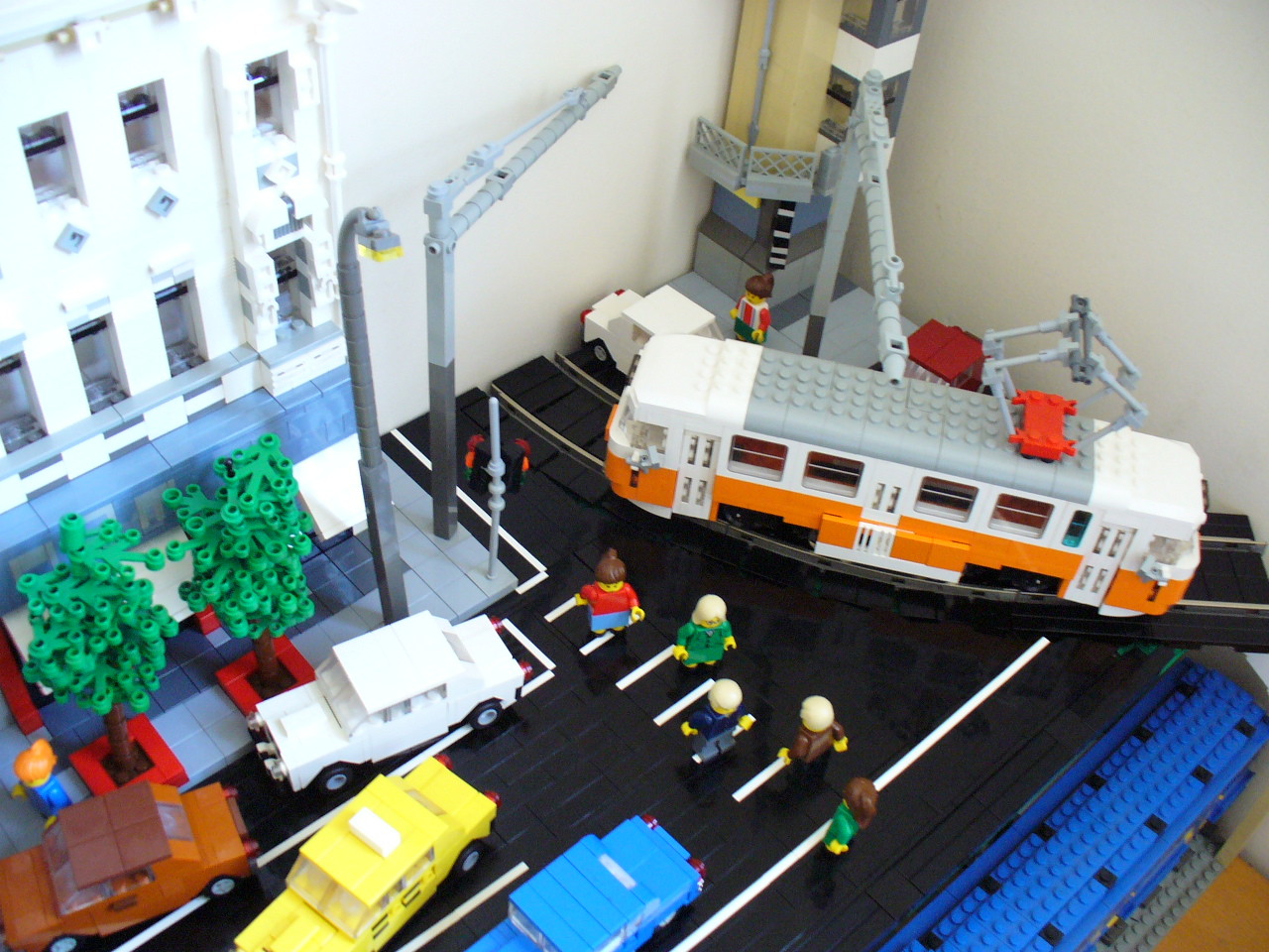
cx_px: 634
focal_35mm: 37
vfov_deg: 38.7
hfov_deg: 50.1
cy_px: 476
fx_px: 1356
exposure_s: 1/8
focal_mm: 6.1
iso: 200
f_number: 2.8
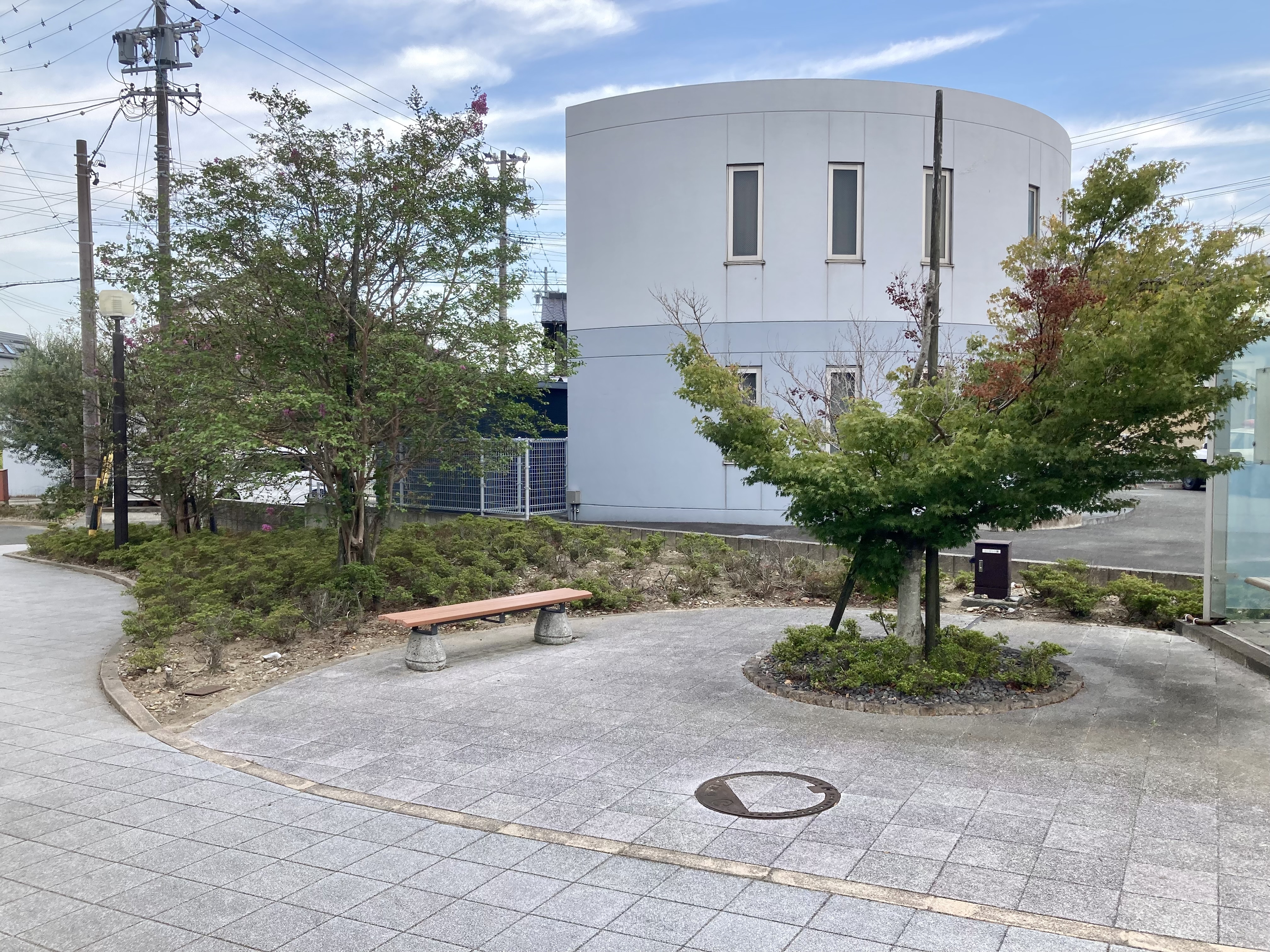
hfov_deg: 63.4
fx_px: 1027
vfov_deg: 49.7
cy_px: 476
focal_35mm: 28
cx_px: 635
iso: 20
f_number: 1.8
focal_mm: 3.99
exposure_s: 1/333
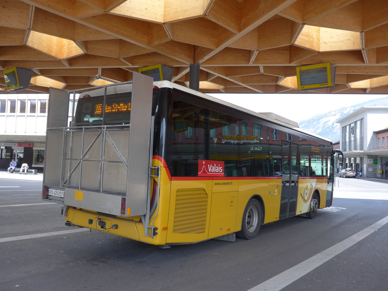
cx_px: 194
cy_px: 146
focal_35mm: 29
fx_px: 325
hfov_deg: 61.7
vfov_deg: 48.2
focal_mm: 6
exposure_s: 1/320
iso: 80
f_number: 2.8
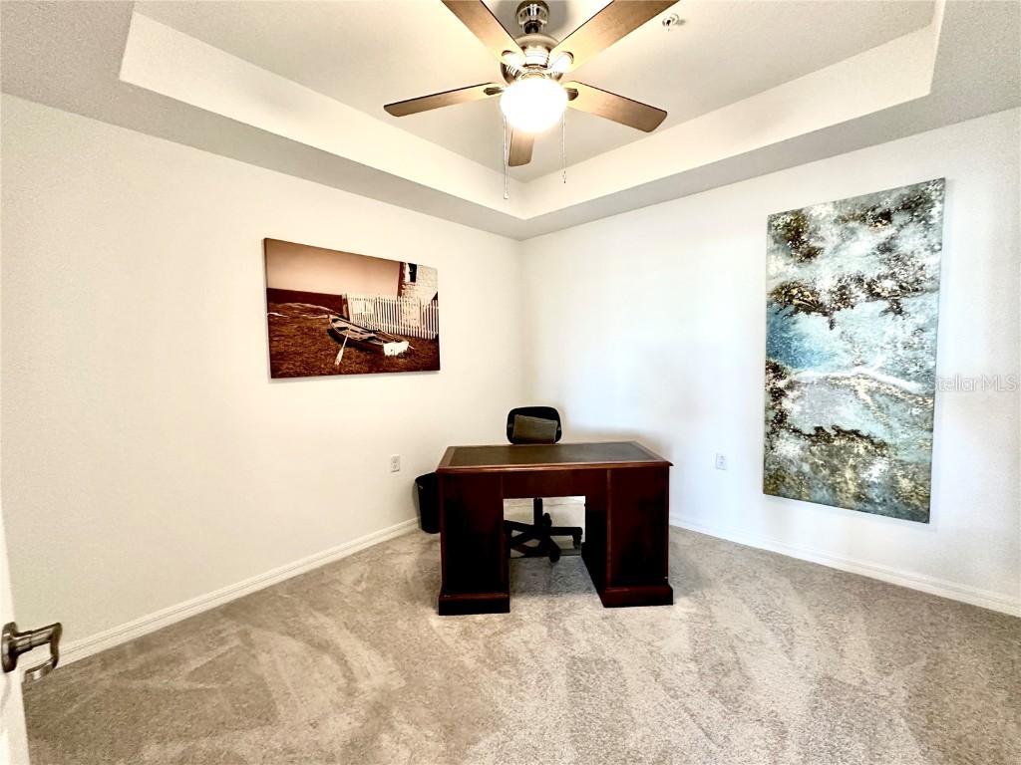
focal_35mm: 14
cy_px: 382
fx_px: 413
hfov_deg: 102.1
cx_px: 510
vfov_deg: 85.7
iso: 500
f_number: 2.2
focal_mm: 2.22
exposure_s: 1/60
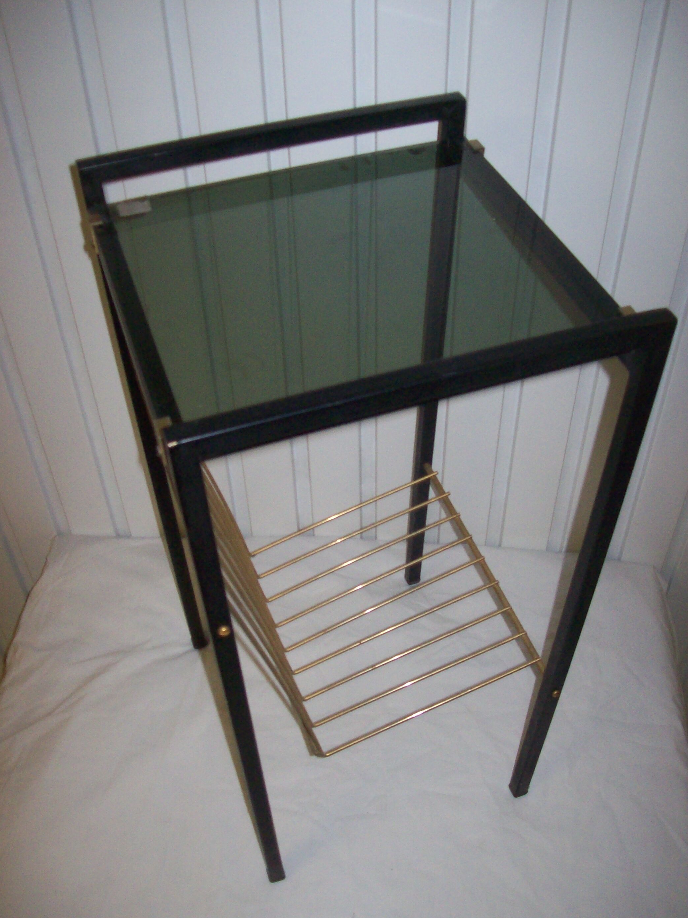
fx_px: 981
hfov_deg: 38.6
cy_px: 466
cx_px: 347
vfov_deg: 50.2
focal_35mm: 37
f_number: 2.7
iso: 200
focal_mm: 6
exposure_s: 1/64
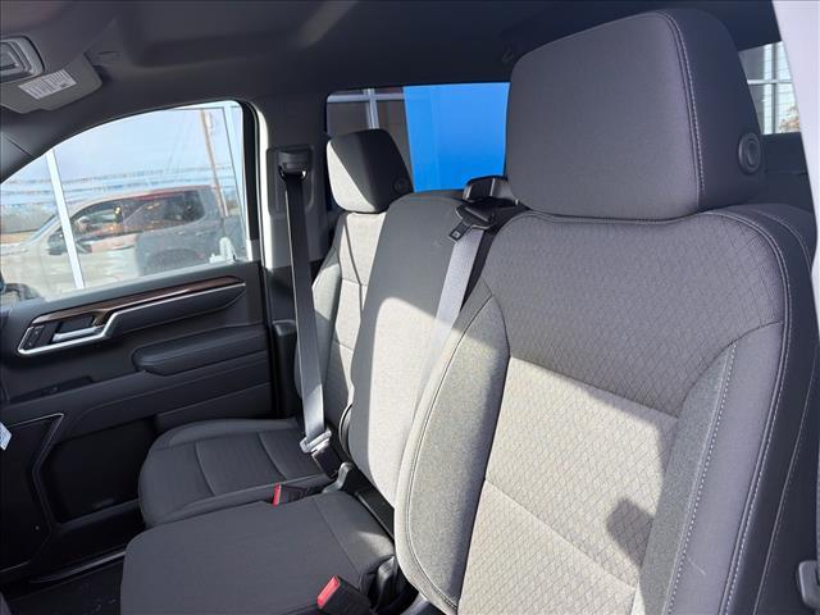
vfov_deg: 56.8
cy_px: 308
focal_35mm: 24
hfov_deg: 71.6
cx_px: 410
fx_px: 569
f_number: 1.78
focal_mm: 6.76
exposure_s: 1/233
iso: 64
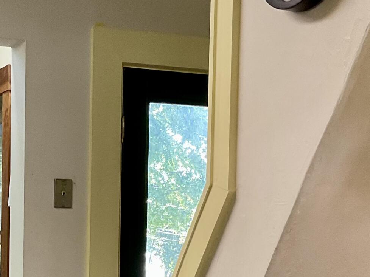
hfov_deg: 21.6
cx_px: 47
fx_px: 951
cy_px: 285
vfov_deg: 16.2
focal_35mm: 89
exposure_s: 1/60
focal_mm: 3
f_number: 1.8
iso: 64
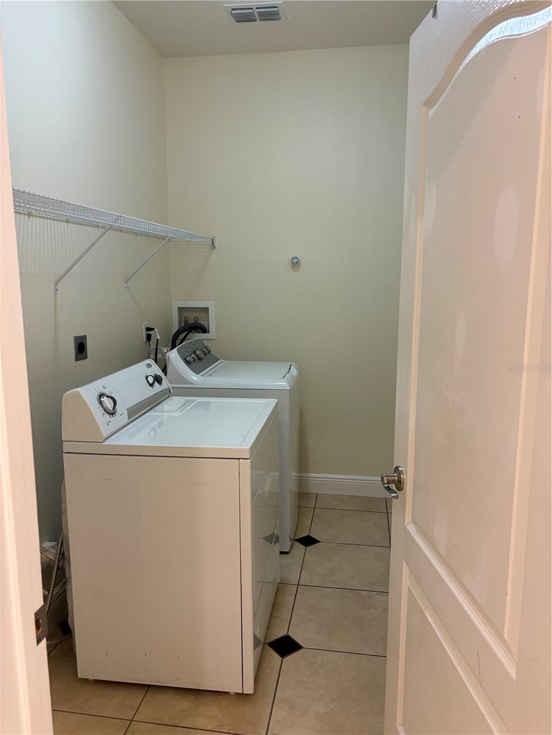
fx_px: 553
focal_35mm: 26
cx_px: 276
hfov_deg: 53.1
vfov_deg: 67.3
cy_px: 368
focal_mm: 5.96
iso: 160
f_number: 1.6
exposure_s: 1/60
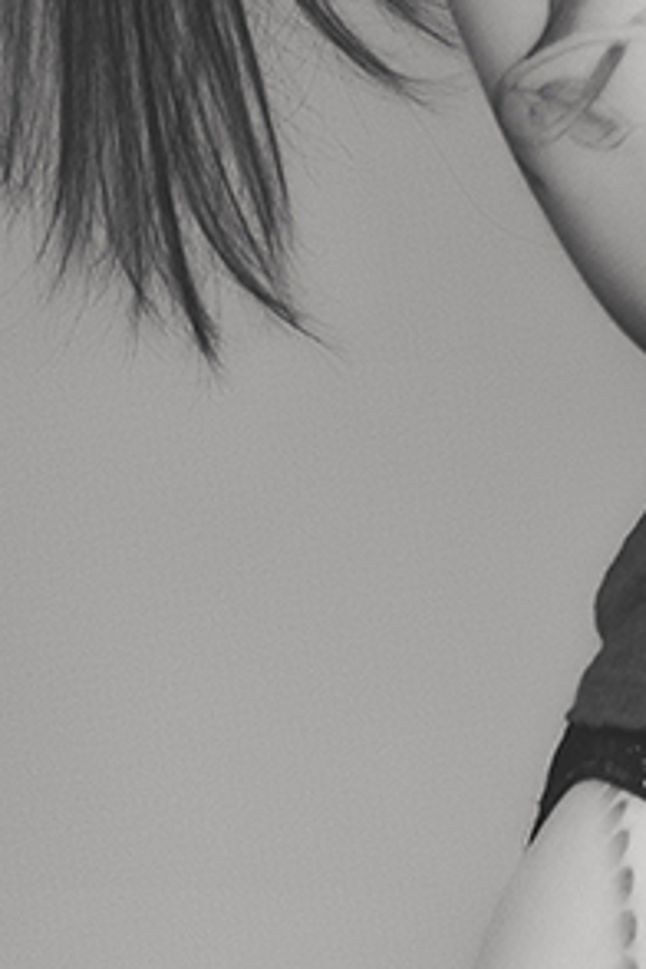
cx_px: 1142
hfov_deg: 3.0
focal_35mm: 449
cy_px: -165
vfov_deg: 4.6
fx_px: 12077
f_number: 16
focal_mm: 55
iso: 100
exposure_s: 1/100
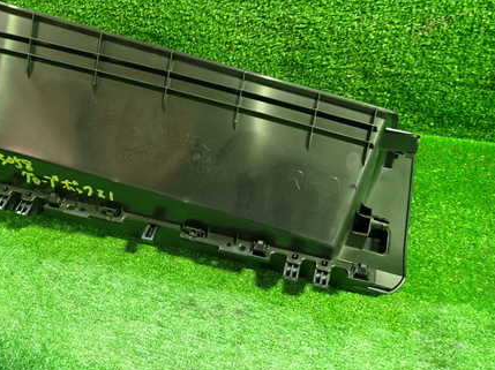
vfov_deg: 40.6
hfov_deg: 52.5
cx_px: 212
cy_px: 183
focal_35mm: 35
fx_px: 500
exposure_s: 1/30
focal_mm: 4.5
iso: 400
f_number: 2
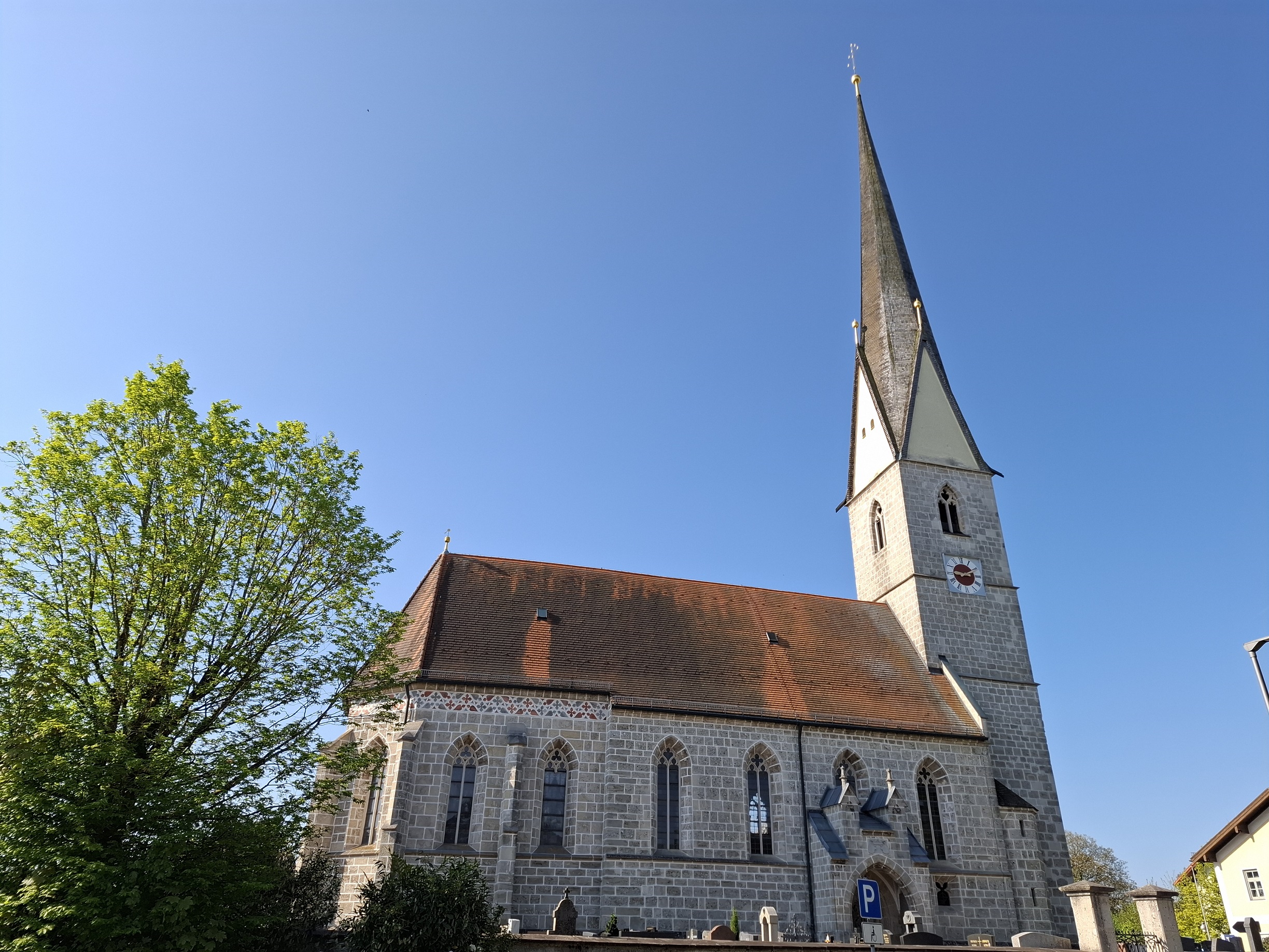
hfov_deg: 73.9
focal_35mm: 23
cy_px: 476
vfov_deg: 58.9
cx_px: 634
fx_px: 843
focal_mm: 5.54
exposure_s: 1/918
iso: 50
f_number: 1.8
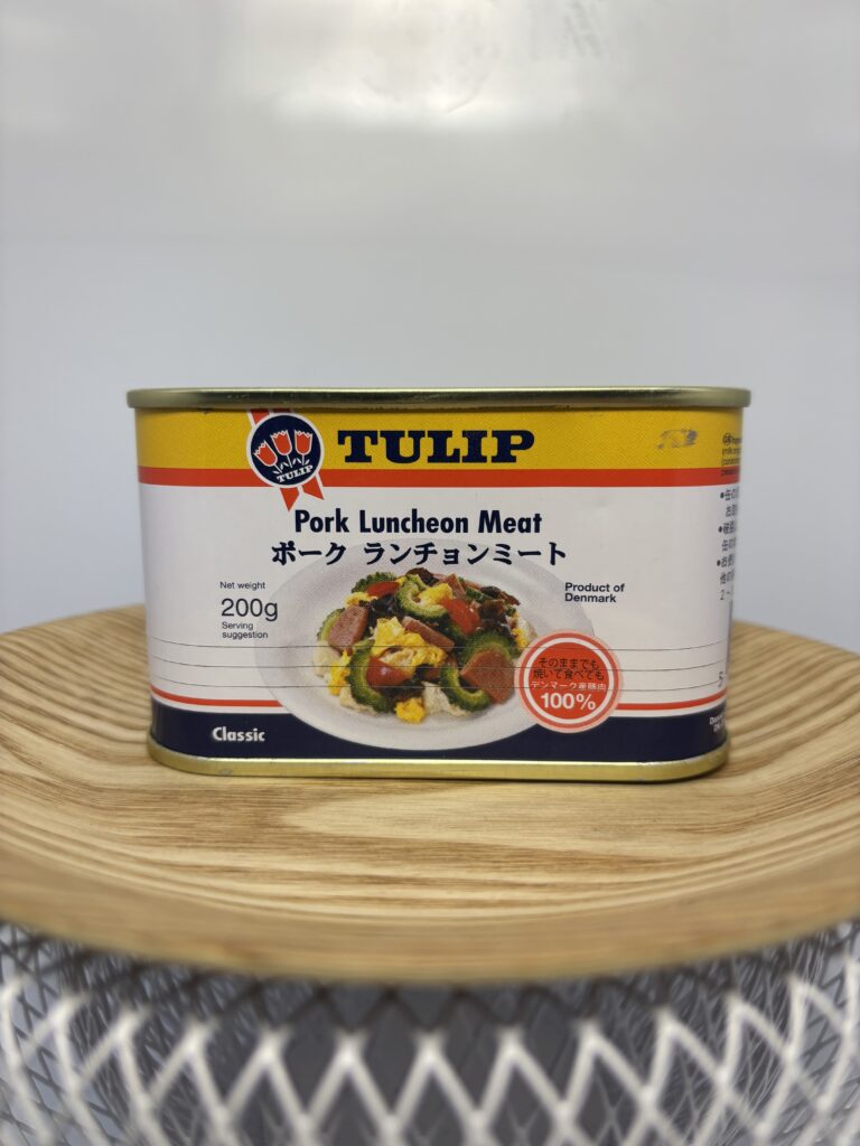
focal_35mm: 26
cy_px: 573
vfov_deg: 67.3
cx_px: 430
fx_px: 861
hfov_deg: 53.1
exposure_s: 1/121
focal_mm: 5.96
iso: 80
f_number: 1.6
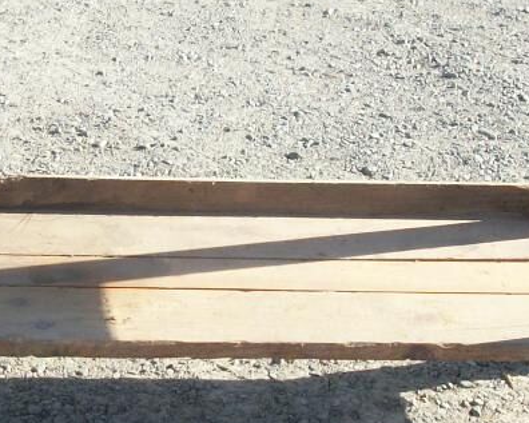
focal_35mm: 101
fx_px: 1582
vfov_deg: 15.2
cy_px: 223
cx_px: 159
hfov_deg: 18.9
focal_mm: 5.7
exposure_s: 1/80
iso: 80
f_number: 8.8
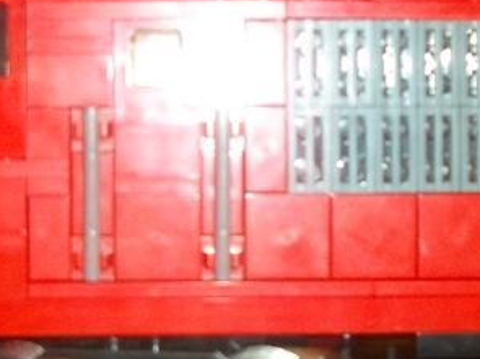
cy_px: 179
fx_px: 1317
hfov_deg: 20.6
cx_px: 177
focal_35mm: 95
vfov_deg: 15.6
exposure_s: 1/60
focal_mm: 5.8
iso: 100
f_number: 2.6
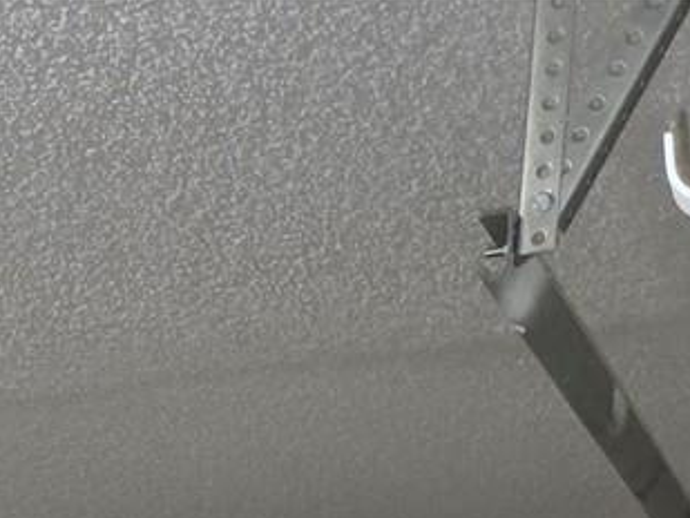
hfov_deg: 14.4
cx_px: -574
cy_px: 1335
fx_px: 2373
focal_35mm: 119
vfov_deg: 10.4
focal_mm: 5.4
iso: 125
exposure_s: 1/15
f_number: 1.8
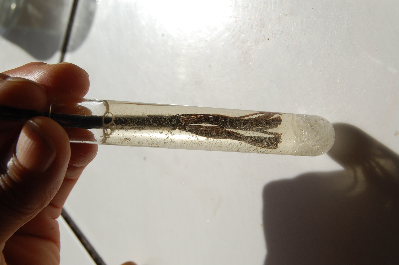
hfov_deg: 38.9
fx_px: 565
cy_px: 132
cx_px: 200
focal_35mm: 51
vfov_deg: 26.4
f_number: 13
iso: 200
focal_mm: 34
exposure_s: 1/640
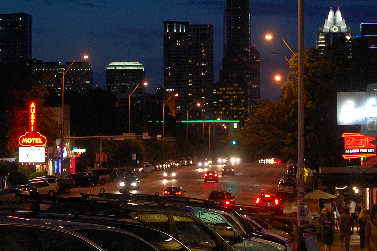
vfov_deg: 9.7
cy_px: 113
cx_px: 221
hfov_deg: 14.5
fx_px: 1485
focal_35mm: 142
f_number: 4
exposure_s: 1/15
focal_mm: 55
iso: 800
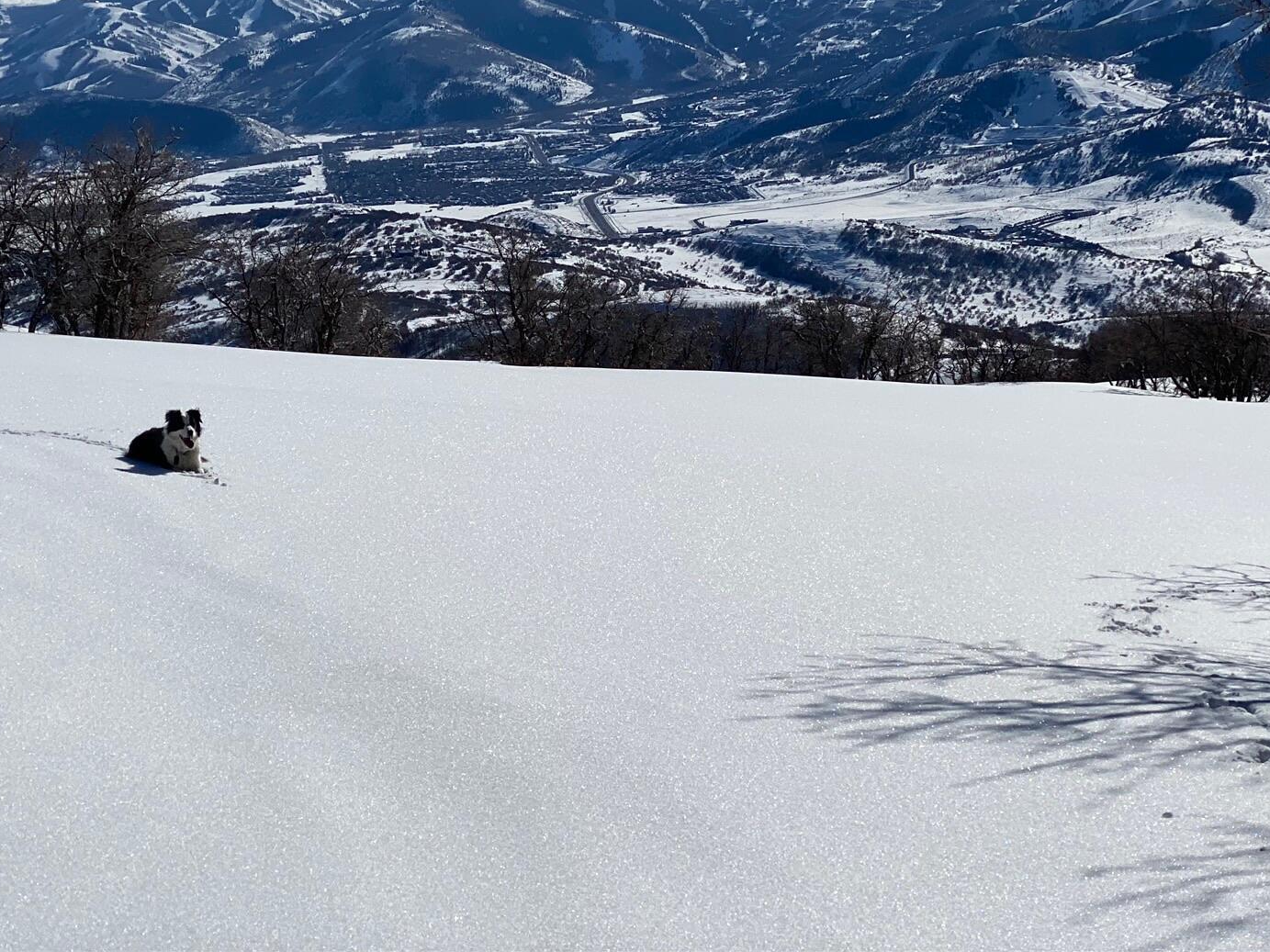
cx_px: 544
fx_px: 2825
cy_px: 248
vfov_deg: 19.0
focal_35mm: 77
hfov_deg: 25.3
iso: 25
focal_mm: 6
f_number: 2
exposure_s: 1/9524
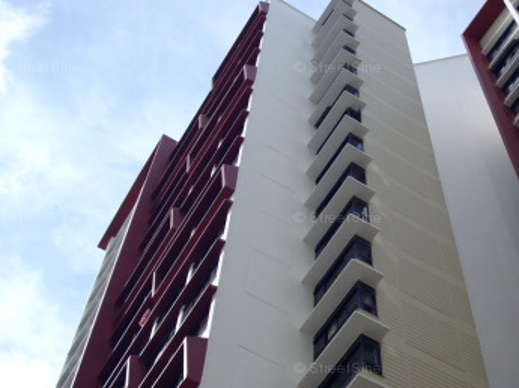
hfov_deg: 32.0
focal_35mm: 59
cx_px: 406
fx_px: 884
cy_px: 220
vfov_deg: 24.8
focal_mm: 6.2
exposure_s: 1/250
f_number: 5.6
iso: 80
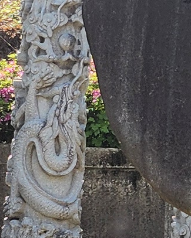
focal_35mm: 231
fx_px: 1632
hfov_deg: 6.1
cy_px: -87
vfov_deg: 8.2
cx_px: 614
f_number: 1.8
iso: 50
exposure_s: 1/1202
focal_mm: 5
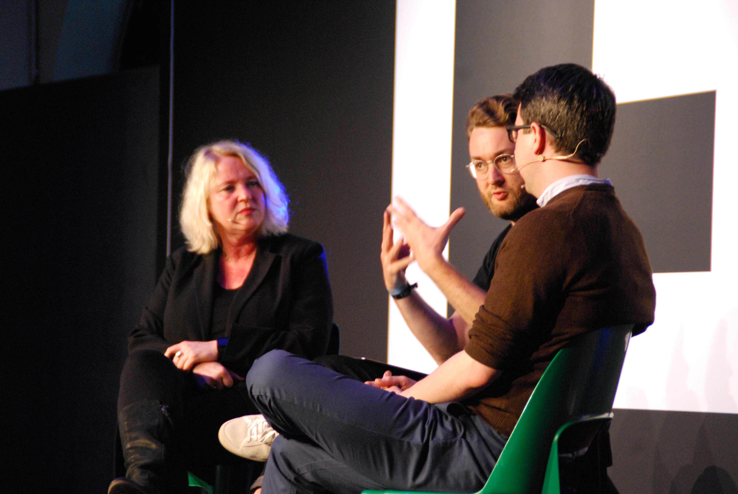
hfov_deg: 12.2
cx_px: 369
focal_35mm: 168
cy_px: 247
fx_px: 3448
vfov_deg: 8.2
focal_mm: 112
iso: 1600
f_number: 6
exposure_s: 1/40
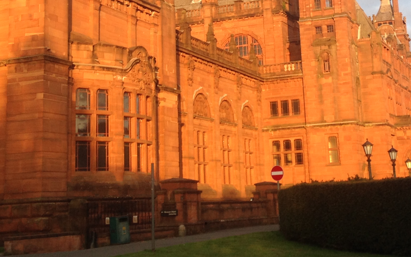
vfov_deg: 16.8
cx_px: 244
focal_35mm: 76
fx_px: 851
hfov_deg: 27.1
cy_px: -2
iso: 50
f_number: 2.4
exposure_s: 1/156
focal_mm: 4.12
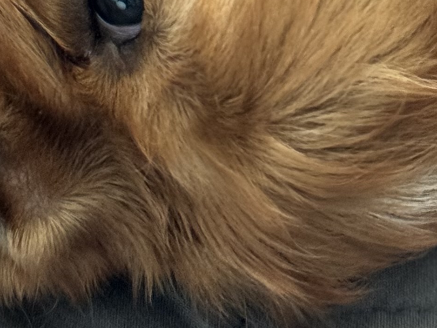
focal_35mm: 206
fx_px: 2602
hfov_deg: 9.6
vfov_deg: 6.8
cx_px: 358
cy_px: -461
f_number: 1.78
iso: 160
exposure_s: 1/60
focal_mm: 6.86
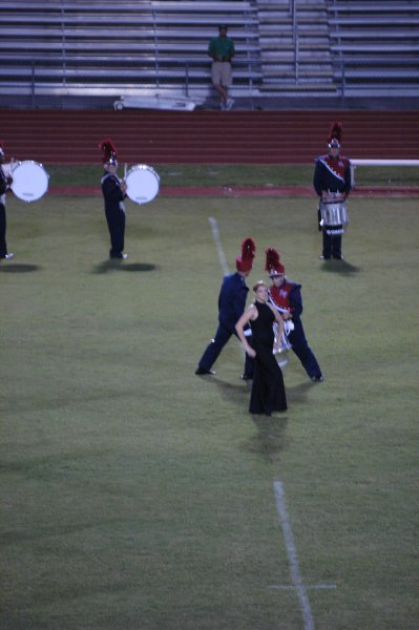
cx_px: 210
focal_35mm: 300
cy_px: 315
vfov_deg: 6.9
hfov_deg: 4.6
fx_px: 5246
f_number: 2.8
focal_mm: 200
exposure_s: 1/60
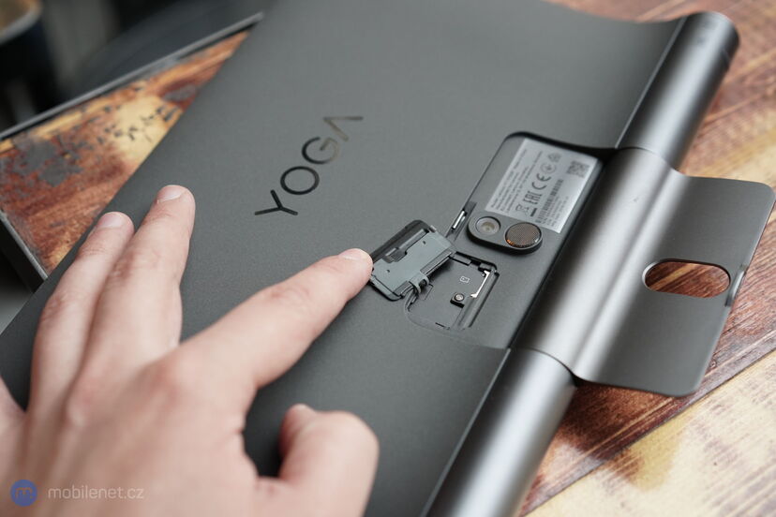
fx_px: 1185
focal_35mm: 55
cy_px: 258
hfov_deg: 36.2
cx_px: 388
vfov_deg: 24.6
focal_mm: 55
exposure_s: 1/250
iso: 2000
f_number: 4
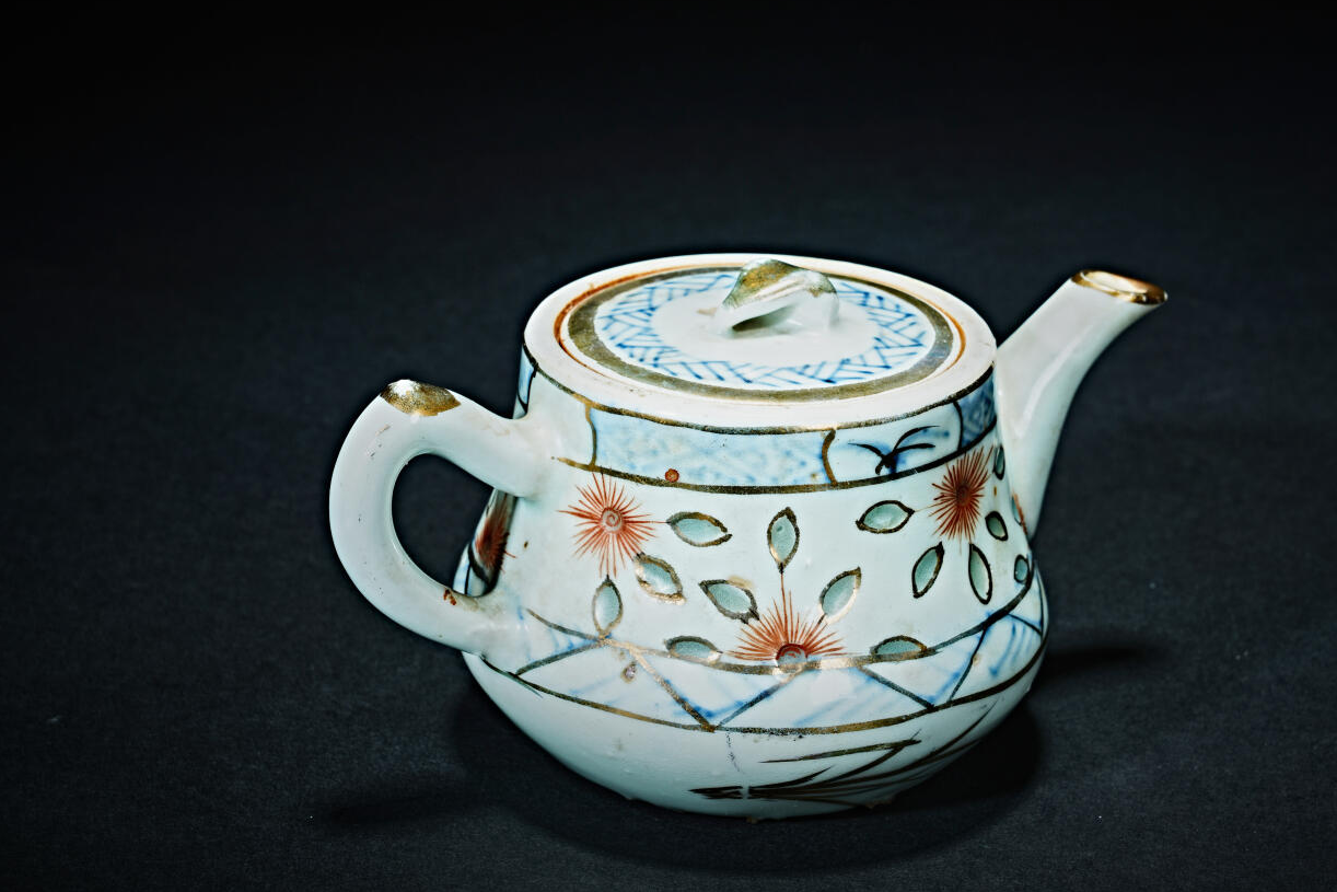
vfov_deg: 12.5
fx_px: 4085
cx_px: 747
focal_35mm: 110
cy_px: 416
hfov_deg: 18.6
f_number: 16
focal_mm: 96
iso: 100
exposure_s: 1/160
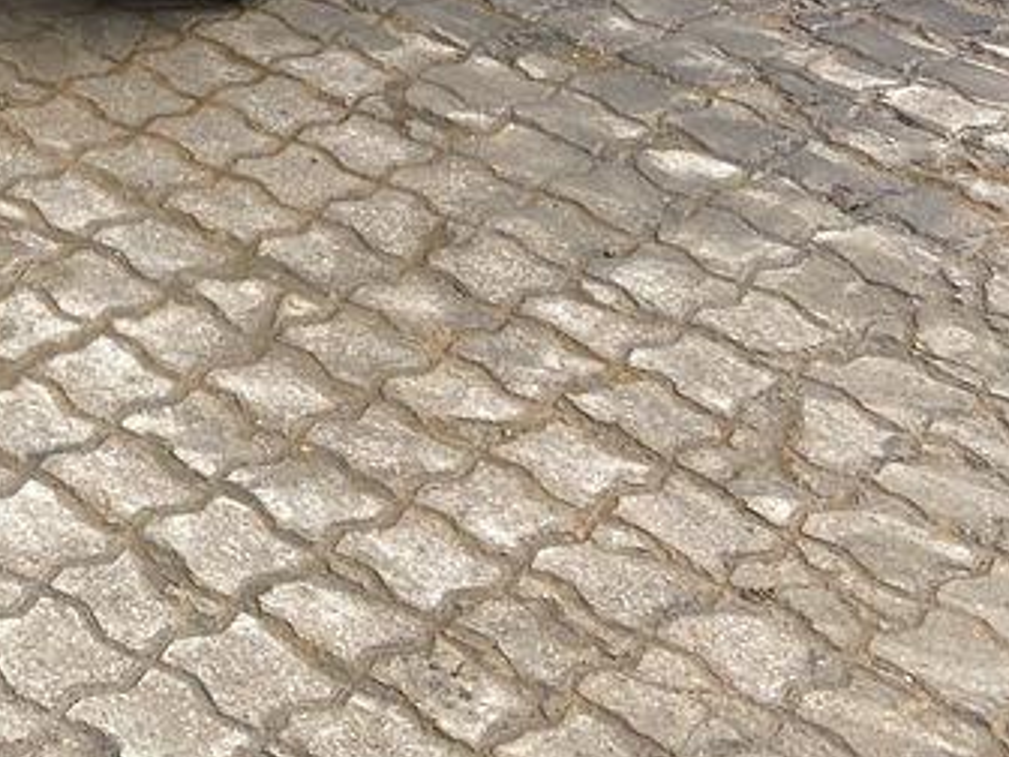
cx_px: -517
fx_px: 2886
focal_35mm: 99
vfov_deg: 13.7
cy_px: -514
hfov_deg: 17.7
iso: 40
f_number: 1.8
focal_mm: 4.25
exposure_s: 1/122
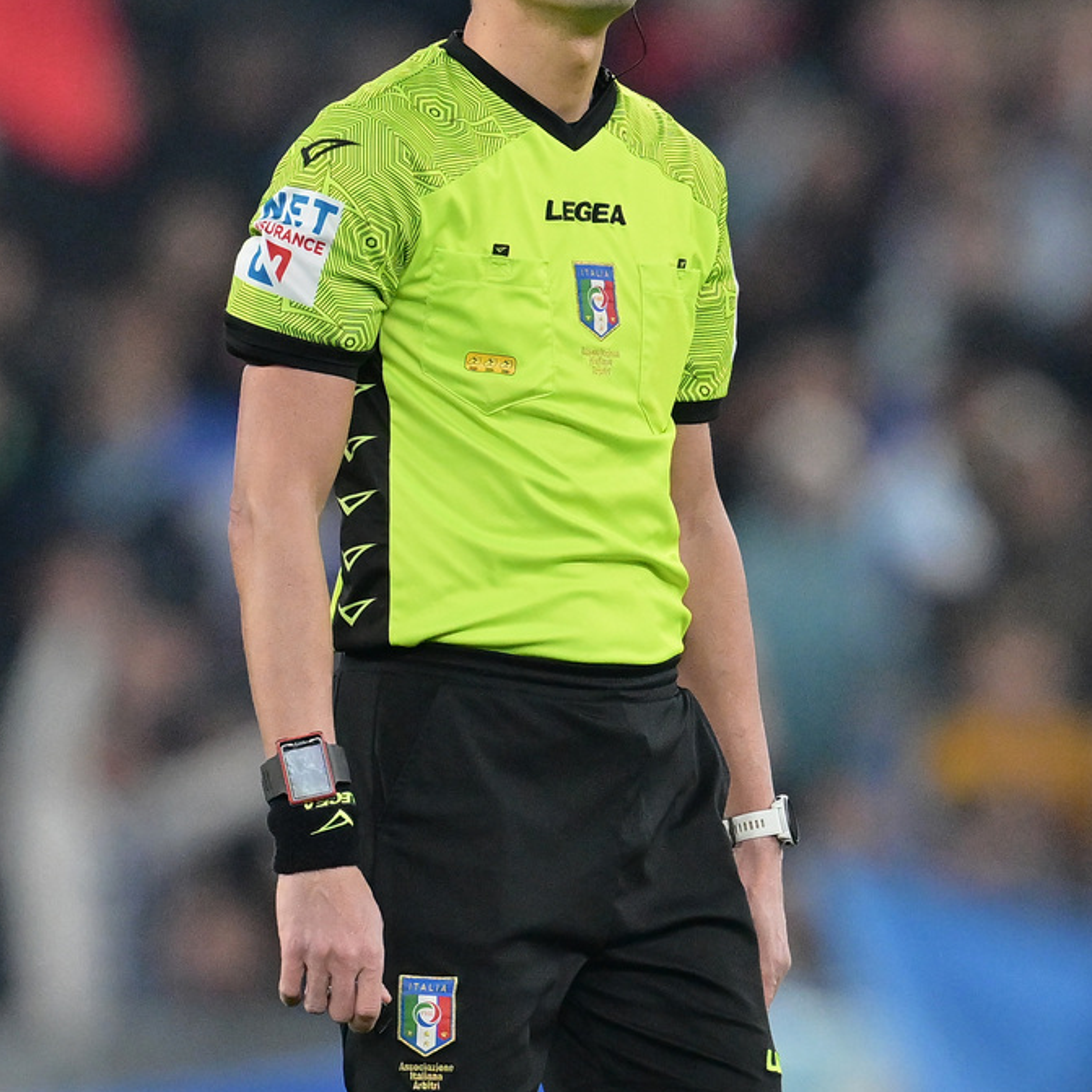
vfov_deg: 2.5
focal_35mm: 709
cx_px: 469
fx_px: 25304
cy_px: 414
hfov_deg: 2.5
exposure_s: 1/2000
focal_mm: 400
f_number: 3.5
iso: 2500
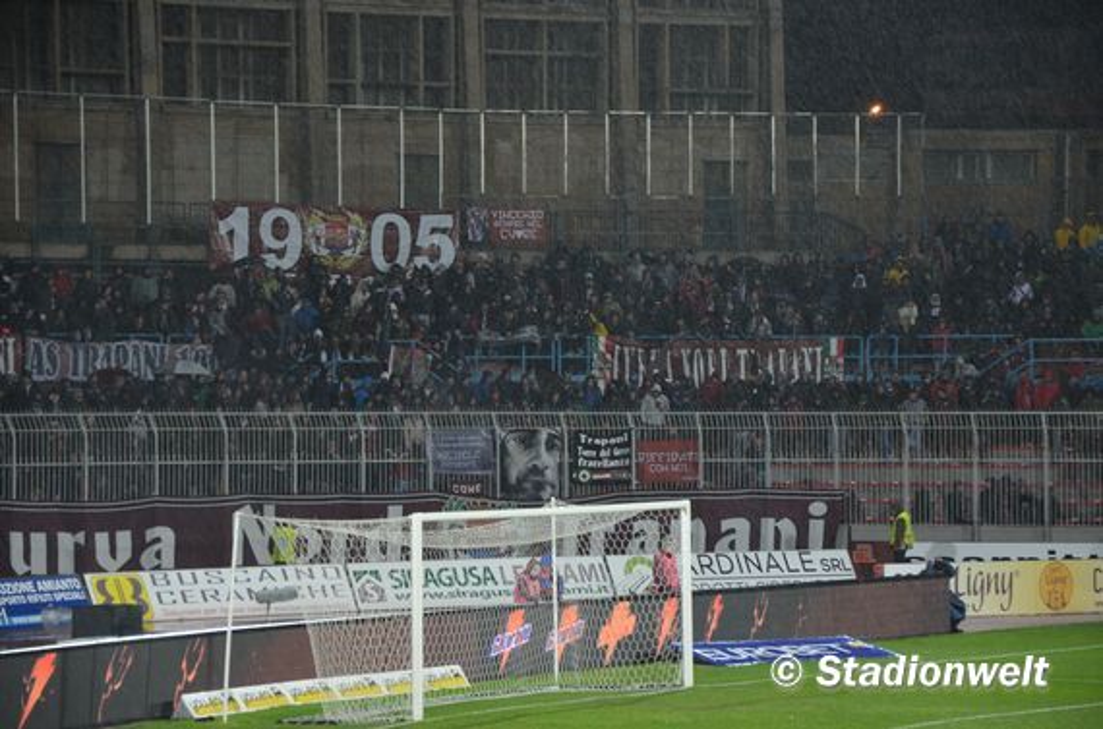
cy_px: 364
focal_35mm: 158
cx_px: 552
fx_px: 4814
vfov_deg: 8.7
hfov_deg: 13.1
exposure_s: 1/60
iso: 800
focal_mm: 105
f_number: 5.6
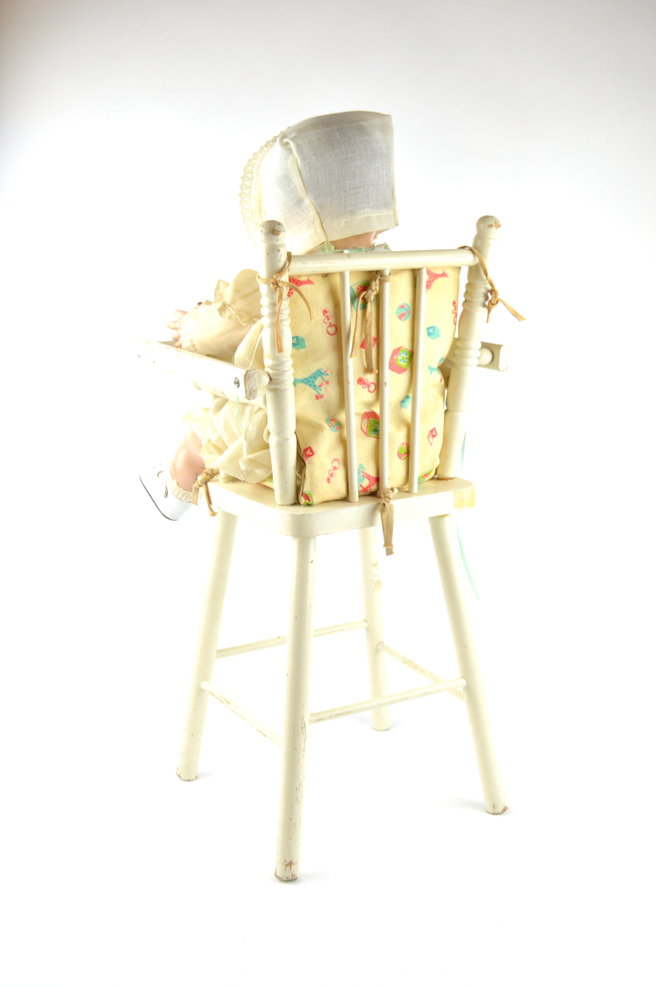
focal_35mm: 39
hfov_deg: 34.1
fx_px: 1068
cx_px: 328
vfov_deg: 49.6
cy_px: 494
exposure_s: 1/25
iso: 100
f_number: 6.3
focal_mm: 26
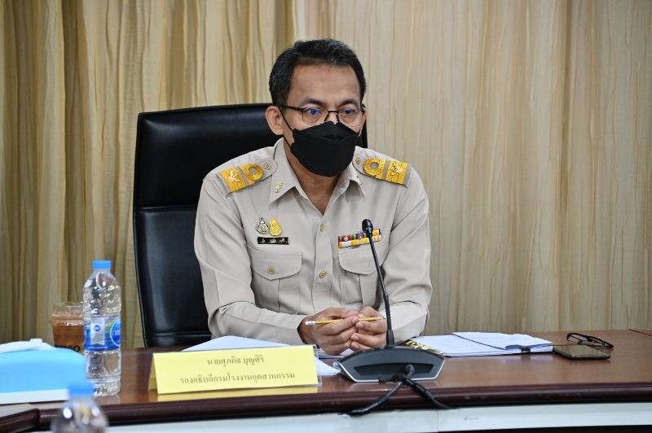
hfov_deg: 10.8
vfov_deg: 7.2
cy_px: 216
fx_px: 3438
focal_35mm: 190
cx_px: 326
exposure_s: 1/80
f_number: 5.6
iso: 4000
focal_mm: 190
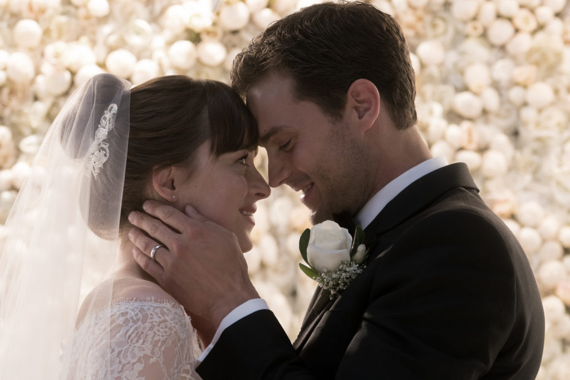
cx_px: 285
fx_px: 2375
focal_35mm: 150
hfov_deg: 13.7
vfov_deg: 9.2
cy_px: 190
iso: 800
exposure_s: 1/125
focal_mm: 100
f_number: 5.6
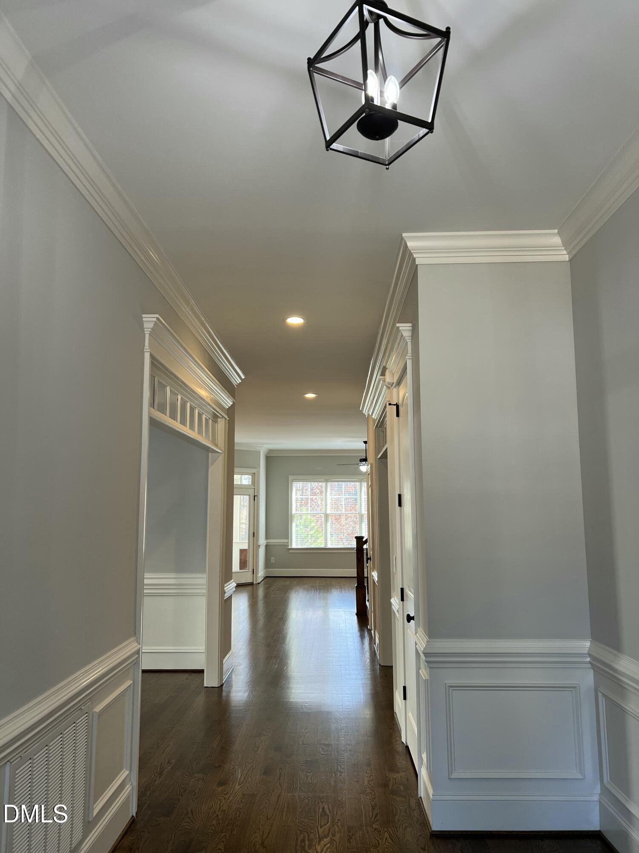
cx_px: 320
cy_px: 426
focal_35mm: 26
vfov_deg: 67.3
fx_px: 640
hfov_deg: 53.1
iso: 100
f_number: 1.5
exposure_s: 1/120
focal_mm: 5.7
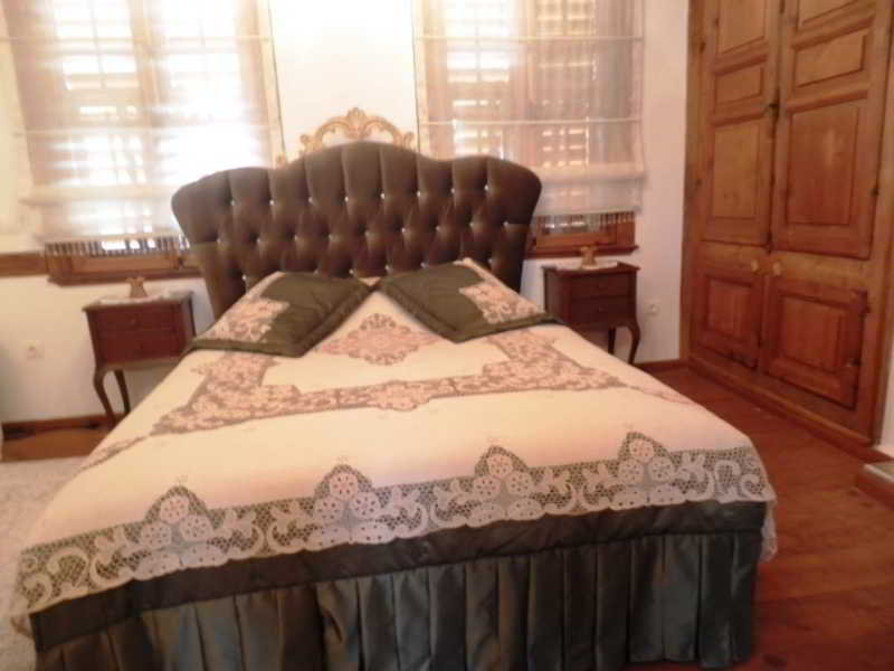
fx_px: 620
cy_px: 336
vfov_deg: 56.8
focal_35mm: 24
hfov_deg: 71.6
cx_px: 447
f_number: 3.3
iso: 200
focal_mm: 4.3
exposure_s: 1/4
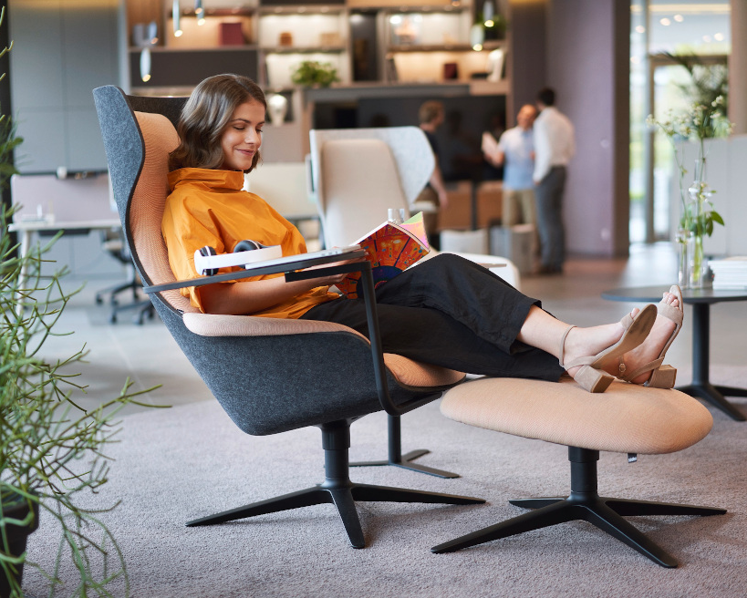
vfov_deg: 24.2
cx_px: 391
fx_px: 1393
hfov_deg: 30.0
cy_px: 301
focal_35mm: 63
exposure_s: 1/90
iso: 320
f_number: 2
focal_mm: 55
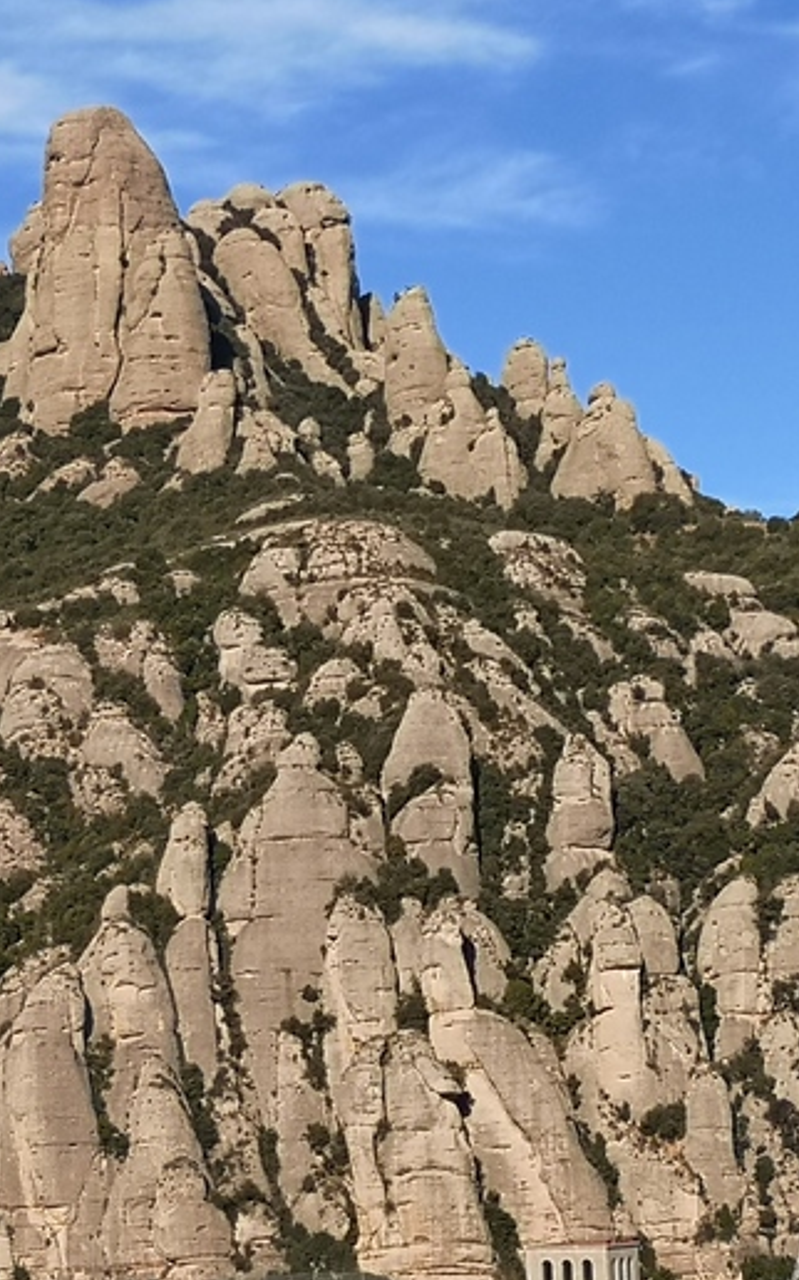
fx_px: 3523
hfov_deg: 12.9
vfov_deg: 20.5
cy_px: 853
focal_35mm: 101
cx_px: 362
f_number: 1.8
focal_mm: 5.58
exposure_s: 1/2632
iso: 50
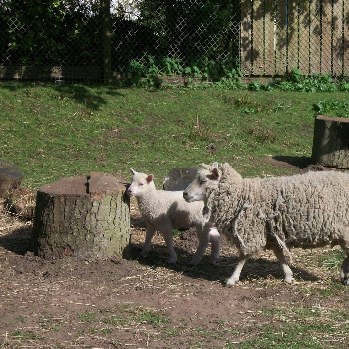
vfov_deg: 17.7
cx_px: 249
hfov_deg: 17.7
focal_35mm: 98
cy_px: 168
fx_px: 1118
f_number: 4.6
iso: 80
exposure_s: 1/640
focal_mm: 13.7
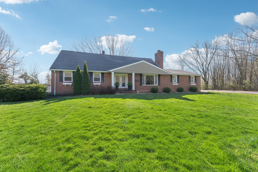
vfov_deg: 81.2
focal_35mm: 14
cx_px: 129
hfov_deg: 104.3
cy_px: 86
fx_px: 100
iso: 250
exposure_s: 1/320
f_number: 8
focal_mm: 14
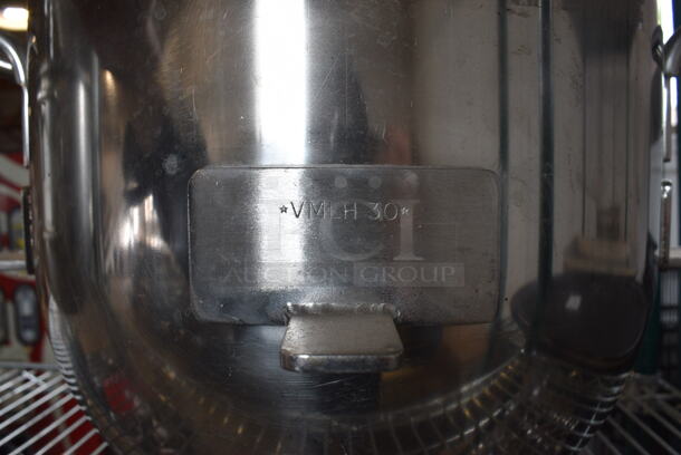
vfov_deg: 43.7
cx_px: 340
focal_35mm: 30
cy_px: 228
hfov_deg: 61.9
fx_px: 568
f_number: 8
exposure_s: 1/60
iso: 360
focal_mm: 20
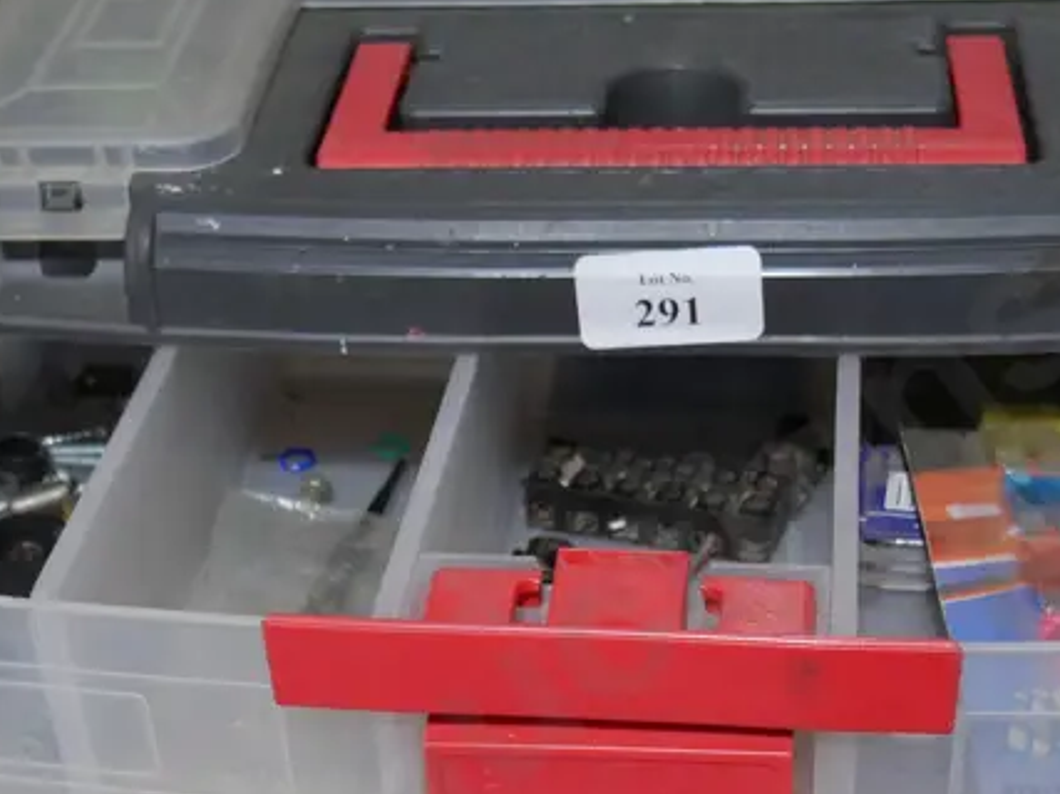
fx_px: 2204
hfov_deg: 27.0
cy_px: 701
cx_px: 529
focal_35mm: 72
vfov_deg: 20.1
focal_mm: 15
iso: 500
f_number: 3.6
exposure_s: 1/60
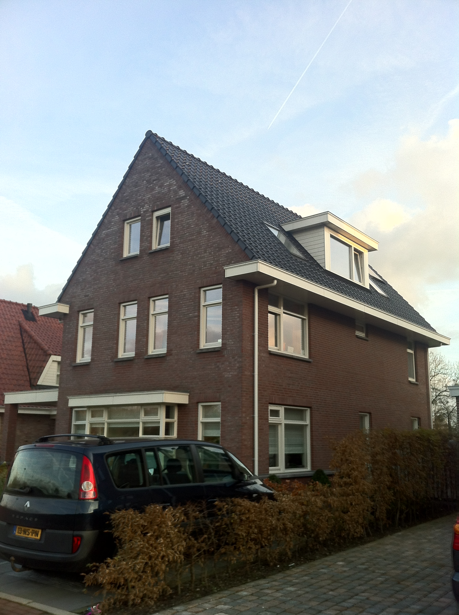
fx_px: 620
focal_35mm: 35
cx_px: 230
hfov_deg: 40.6
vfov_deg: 52.7
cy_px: 308
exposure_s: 1/139
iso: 80
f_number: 2.8
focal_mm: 3.85
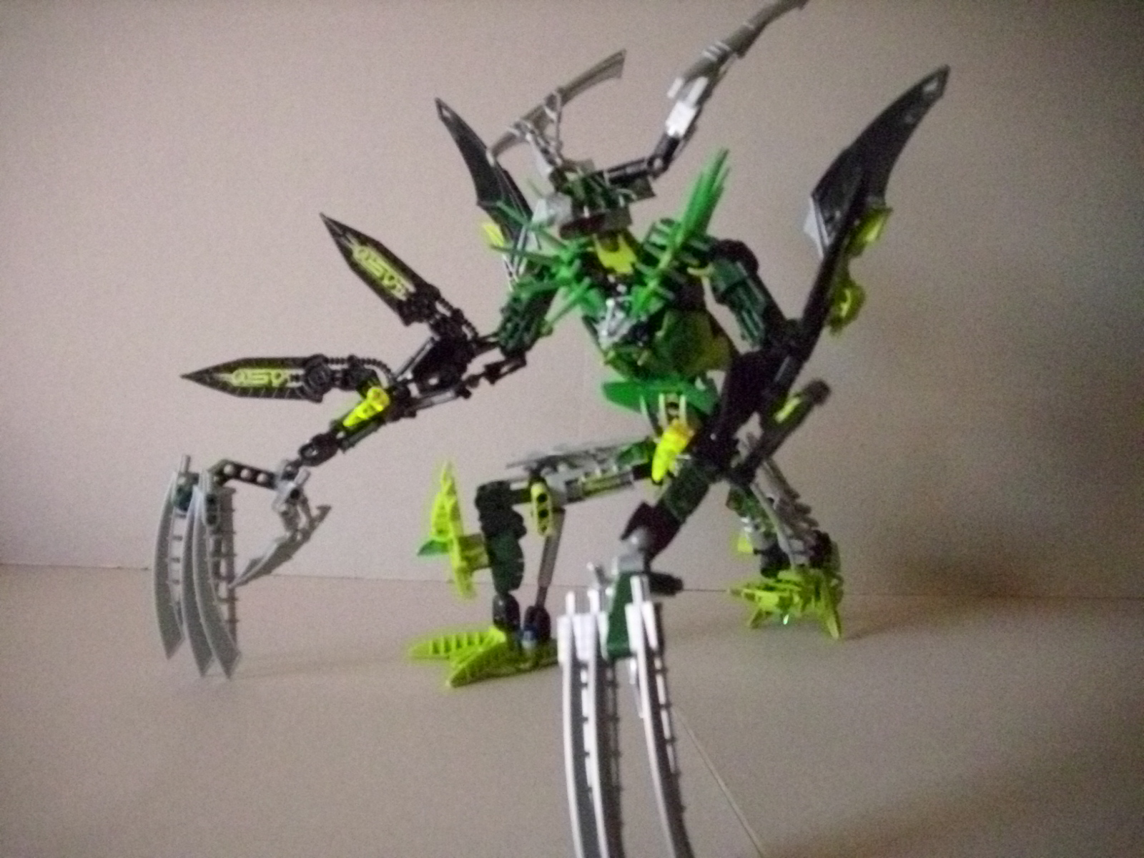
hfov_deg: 58.4
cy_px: 429
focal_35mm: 31
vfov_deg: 45.4
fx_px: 1024
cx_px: 572
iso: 1600
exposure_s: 1/60
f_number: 2.8
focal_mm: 6.2
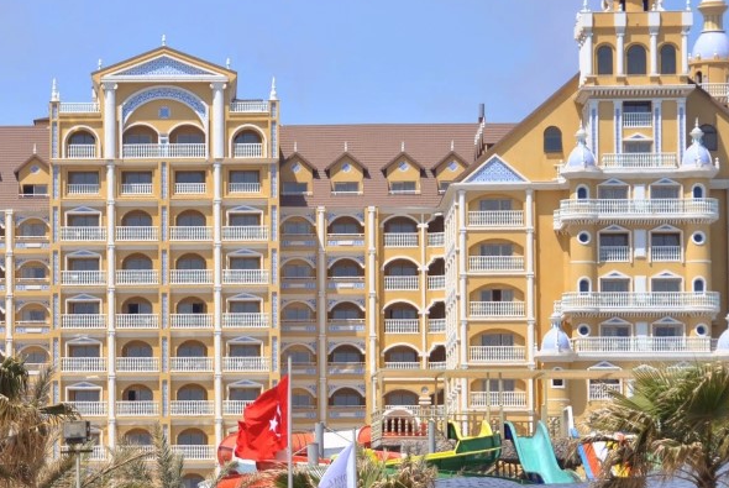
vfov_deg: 5.8
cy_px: 201
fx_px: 4846
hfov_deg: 8.6
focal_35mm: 239
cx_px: 116
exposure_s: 1/500
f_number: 5.6
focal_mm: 82
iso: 100
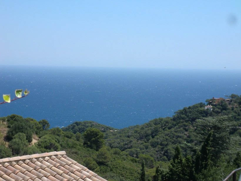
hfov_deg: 18.7
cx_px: 120
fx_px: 731
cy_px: 90
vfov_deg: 14.1
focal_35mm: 105
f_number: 5.6
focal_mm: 18.9
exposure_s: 1/400
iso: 64
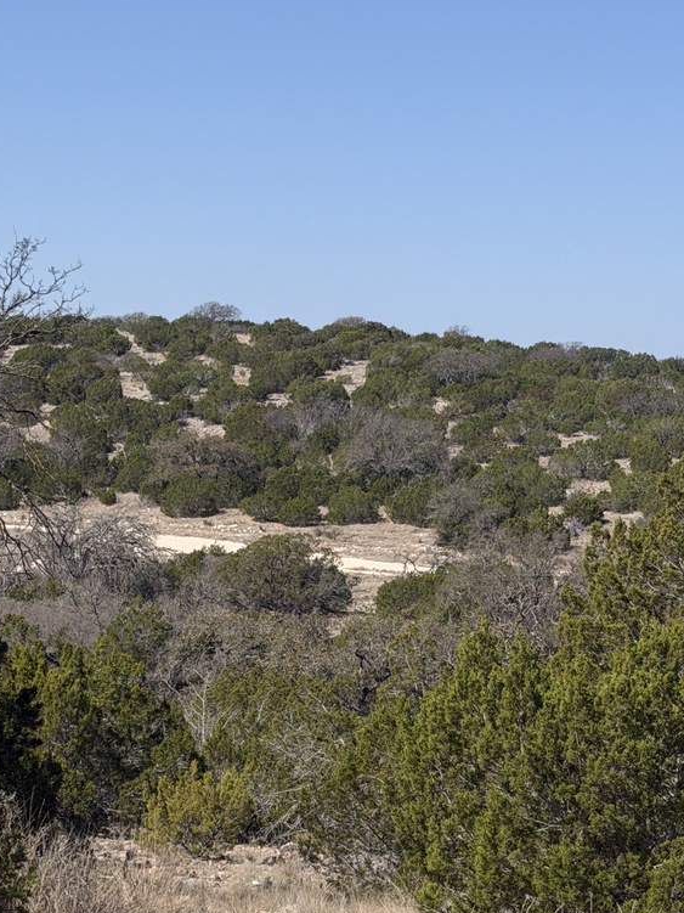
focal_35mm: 92
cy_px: 692
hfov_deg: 16.1
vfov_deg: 21.1
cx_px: 310
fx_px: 2425
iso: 64
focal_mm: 6.76
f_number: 1.78
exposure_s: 1/5208
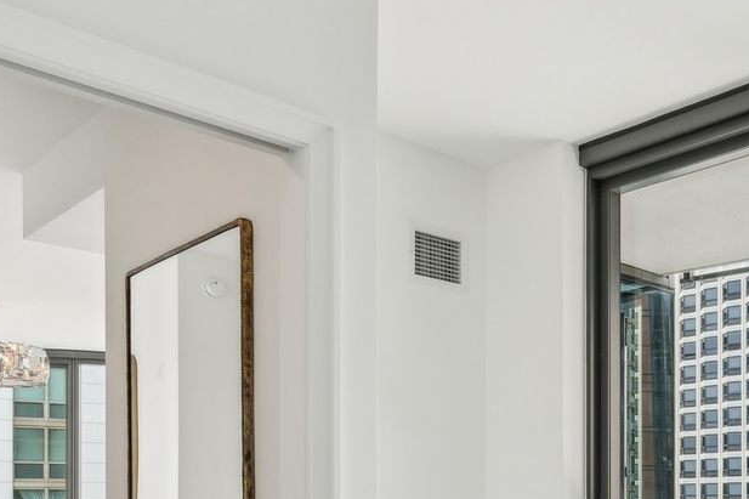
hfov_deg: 42.0
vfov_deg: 29.6
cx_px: 696
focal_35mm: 42
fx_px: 874
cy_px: 507
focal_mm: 16
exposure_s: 1/100
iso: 320
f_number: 7.1
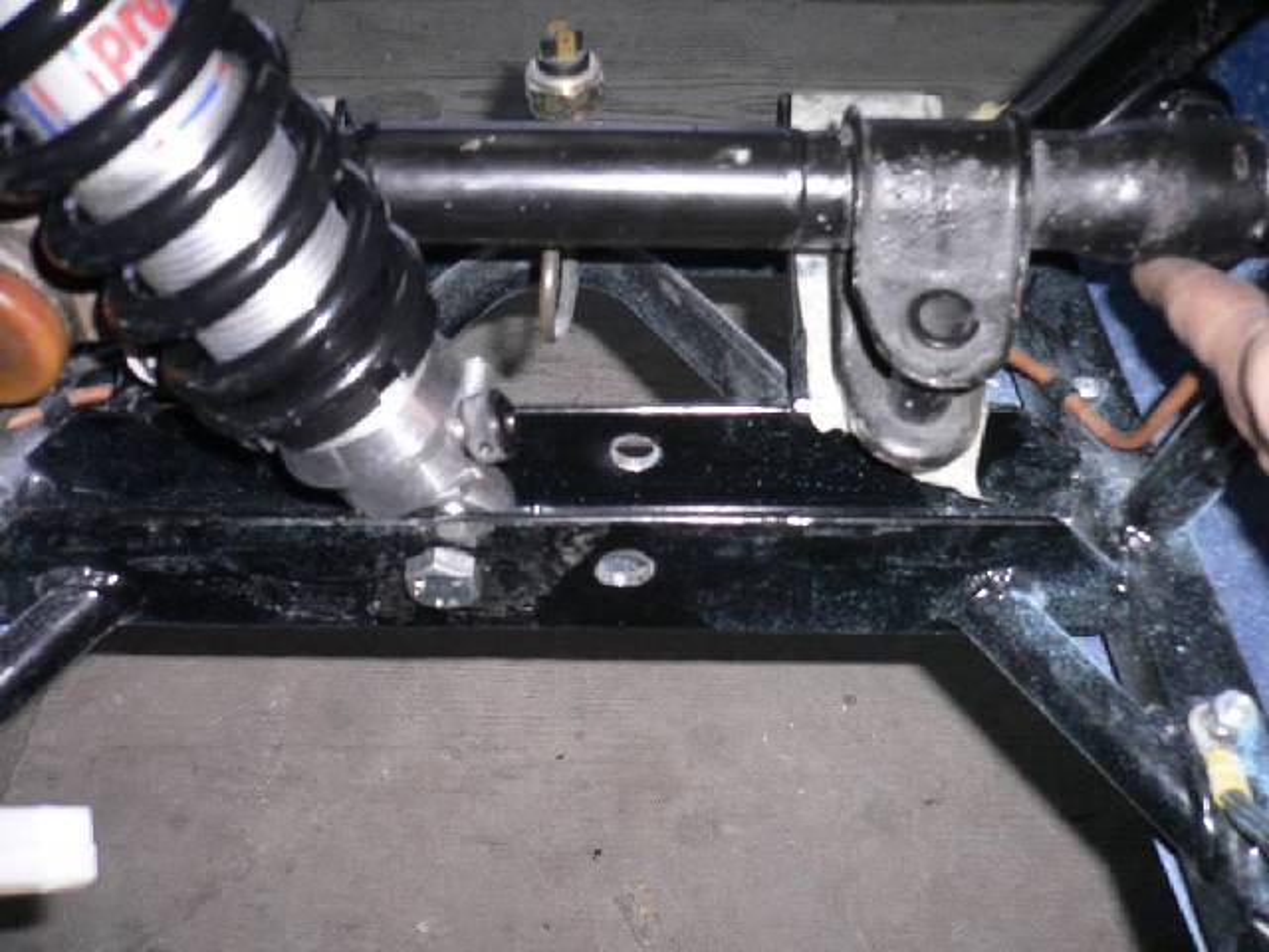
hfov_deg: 52.6
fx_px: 1283
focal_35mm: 35
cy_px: 476
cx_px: 634
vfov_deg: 40.7
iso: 100
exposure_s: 1/60
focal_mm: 5.8
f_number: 2.8
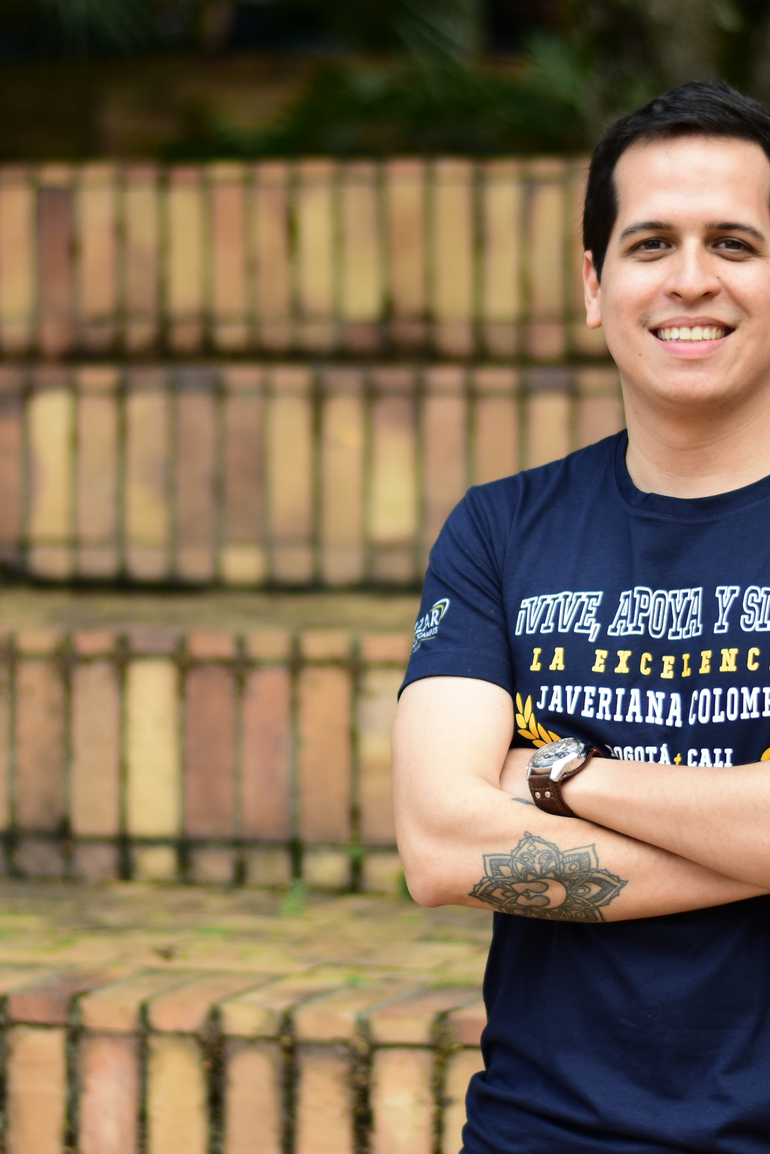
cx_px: 422
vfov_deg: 15.6
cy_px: 594
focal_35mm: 131
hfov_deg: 10.5
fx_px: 4203
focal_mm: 50
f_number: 1.8
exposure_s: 1/1250
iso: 250
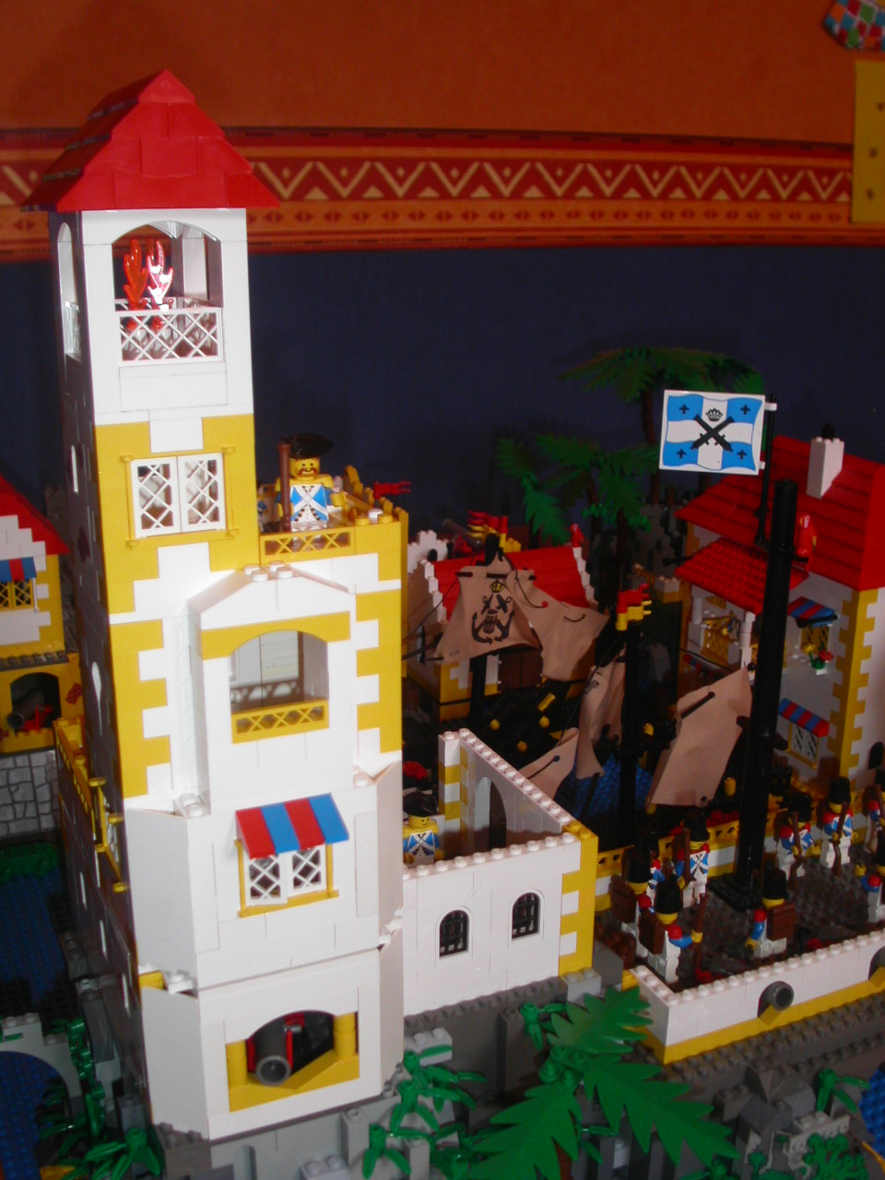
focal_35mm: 38
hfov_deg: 37.7
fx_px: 1295
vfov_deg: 49.0
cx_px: 442
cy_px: 590
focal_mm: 7.8
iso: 100
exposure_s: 1/30
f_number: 2.8
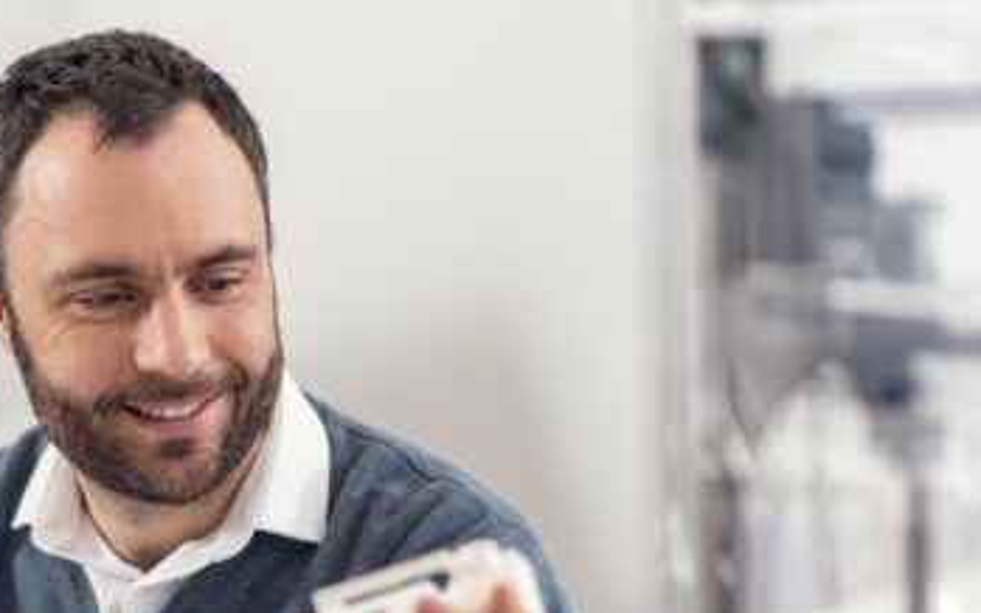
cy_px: 575
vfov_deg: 8.2
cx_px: 183
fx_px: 4250
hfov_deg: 13.1
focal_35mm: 159
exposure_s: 1/160
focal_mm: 85
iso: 160
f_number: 2
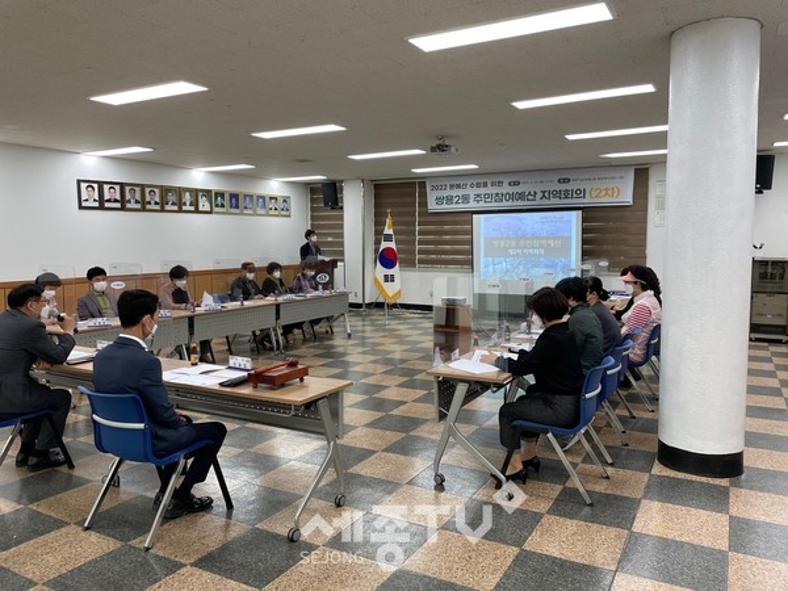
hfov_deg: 67.3
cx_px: 394
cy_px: 296
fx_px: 592
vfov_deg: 53.1
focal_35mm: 26
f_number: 1.6
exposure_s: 1/120
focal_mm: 4.2
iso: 80
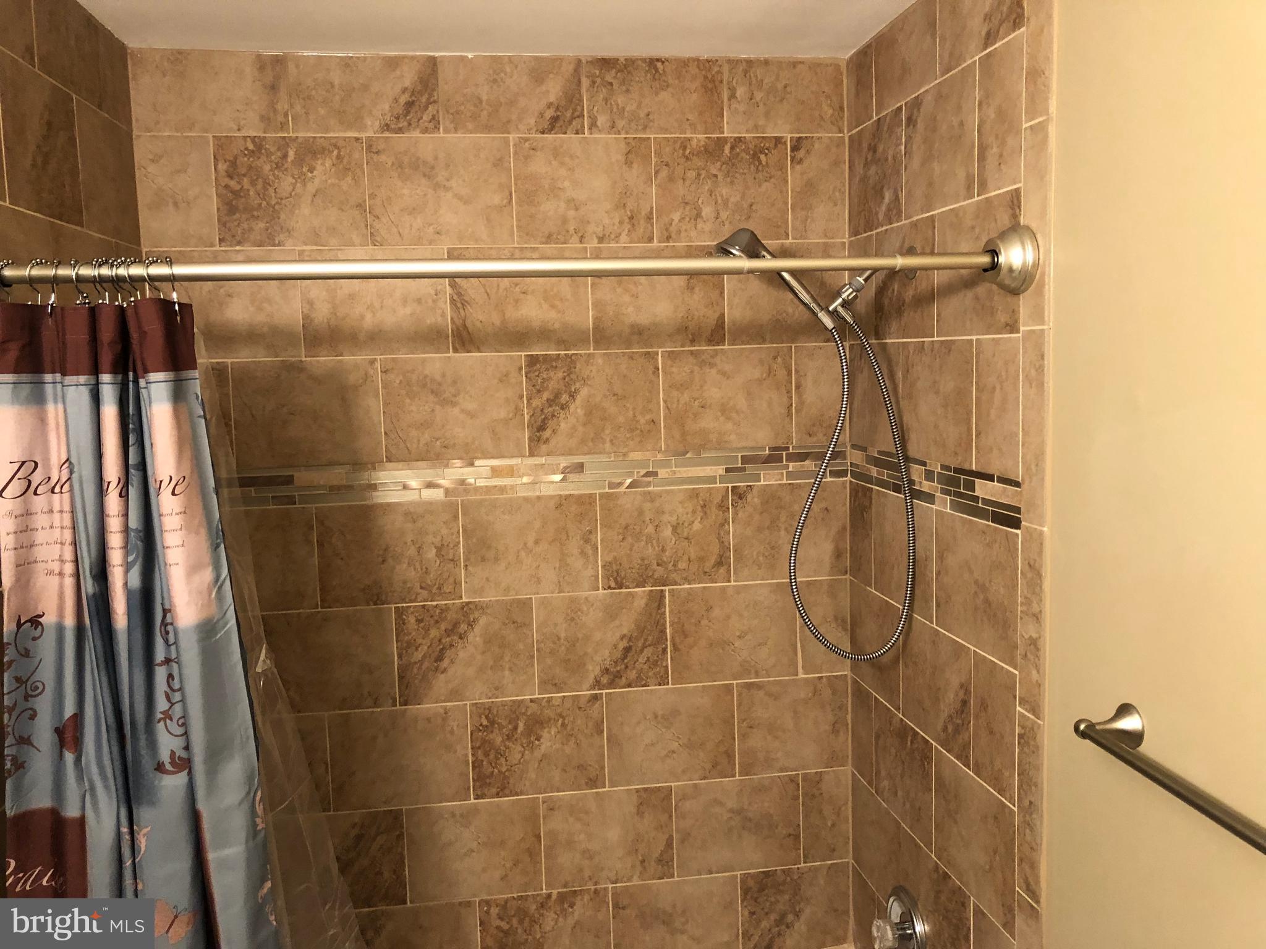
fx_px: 1024
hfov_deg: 63.4
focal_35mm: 28
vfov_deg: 49.7
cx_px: 633
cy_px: 474
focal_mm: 3.99
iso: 80
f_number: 1.8
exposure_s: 1/15
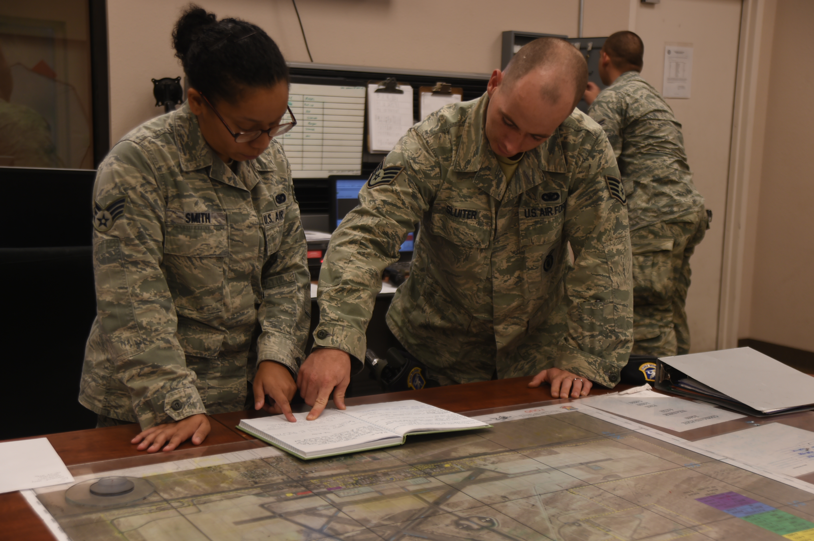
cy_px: 270
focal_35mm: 48
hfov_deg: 41.2
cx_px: 407
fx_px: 1084
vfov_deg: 28.0
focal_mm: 48
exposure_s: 1/60
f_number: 3.5
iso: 250
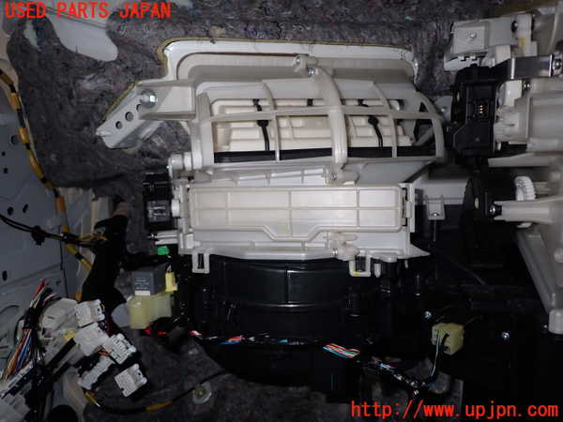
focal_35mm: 25
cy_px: 211
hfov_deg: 69.4
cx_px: 282
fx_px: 407
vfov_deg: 54.9
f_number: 5.6
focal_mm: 4.5
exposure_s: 1/30
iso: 200
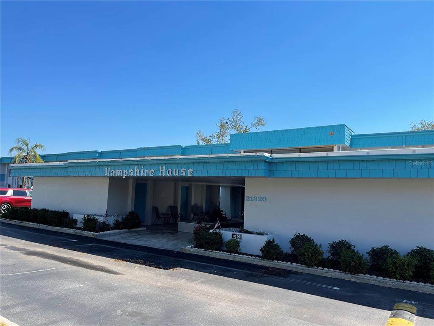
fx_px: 326
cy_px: 163
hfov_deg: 67.3
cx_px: 217
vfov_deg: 53.1
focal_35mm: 26
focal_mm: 5.1
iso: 32
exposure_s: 1/3086
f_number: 1.6
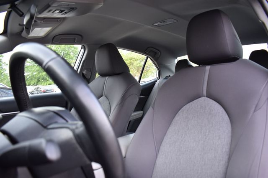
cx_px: 134
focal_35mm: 27
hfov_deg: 67.4
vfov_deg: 47.9
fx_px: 201
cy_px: 89
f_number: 4.5
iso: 400
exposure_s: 1/80
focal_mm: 18
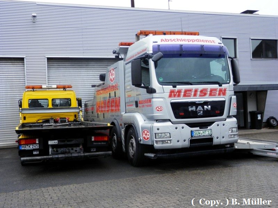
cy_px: 104
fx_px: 321
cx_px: 139
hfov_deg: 46.8
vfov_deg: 36.0
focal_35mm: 40
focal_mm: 7.3
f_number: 3.7
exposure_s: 1/160
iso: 80
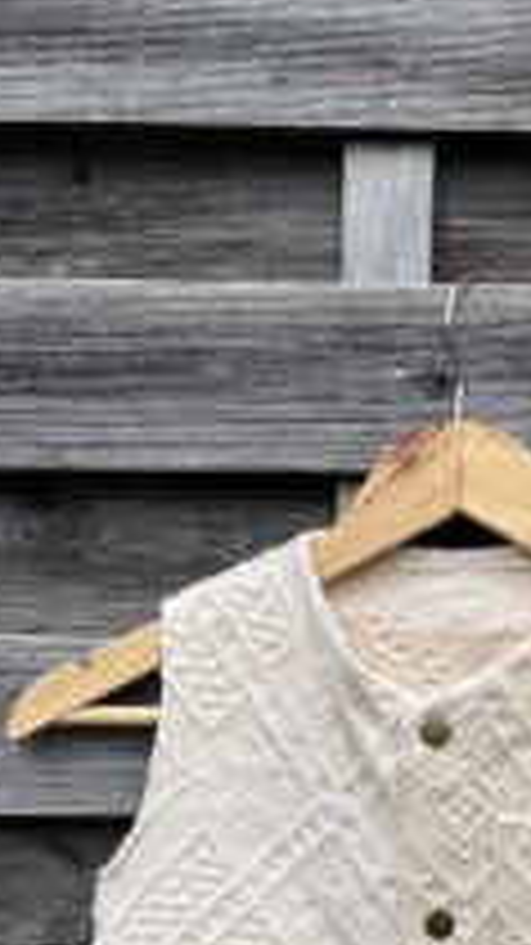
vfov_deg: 36.4
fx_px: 1353
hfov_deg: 21.9
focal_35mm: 54
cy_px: 828
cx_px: 423
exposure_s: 1/951
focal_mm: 5.1
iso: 50
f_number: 1.6
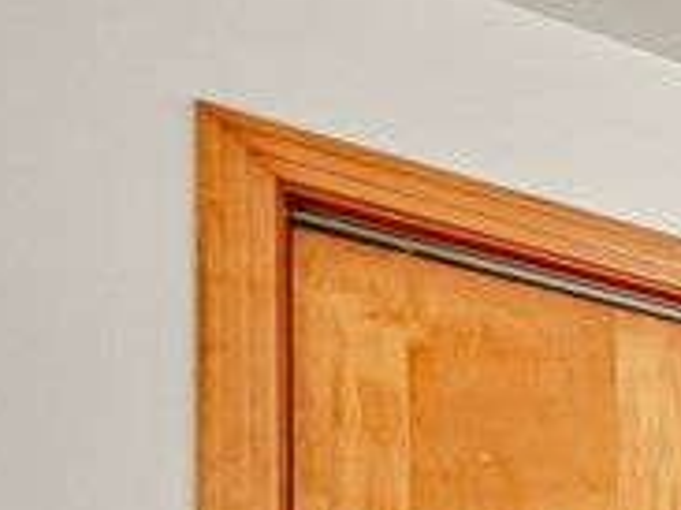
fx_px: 1573
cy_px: 1080
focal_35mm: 80
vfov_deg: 14.6
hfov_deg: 12.3
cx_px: 1937
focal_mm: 14
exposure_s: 1/250
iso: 50
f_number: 2.8
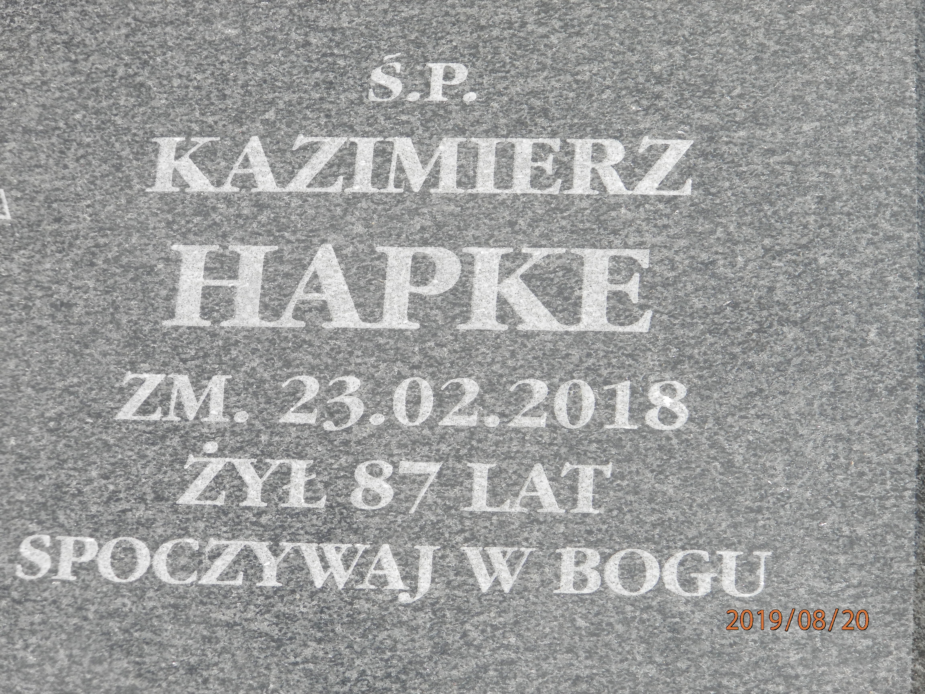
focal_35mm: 132
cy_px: 347
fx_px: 3527
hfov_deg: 14.9
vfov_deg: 11.2
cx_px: 462
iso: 80
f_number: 4.7
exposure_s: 1/320
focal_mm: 23.6
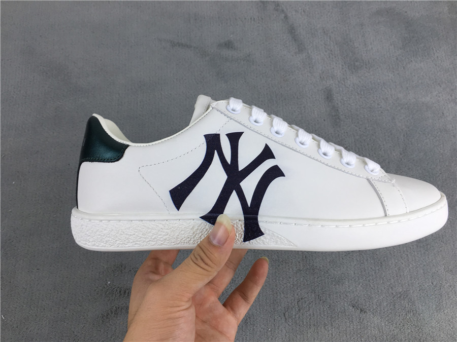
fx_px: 383
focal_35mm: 29
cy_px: 171
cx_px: 228
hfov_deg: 61.7
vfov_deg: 48.2
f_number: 2.2
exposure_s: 1/50
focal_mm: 4.15
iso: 25
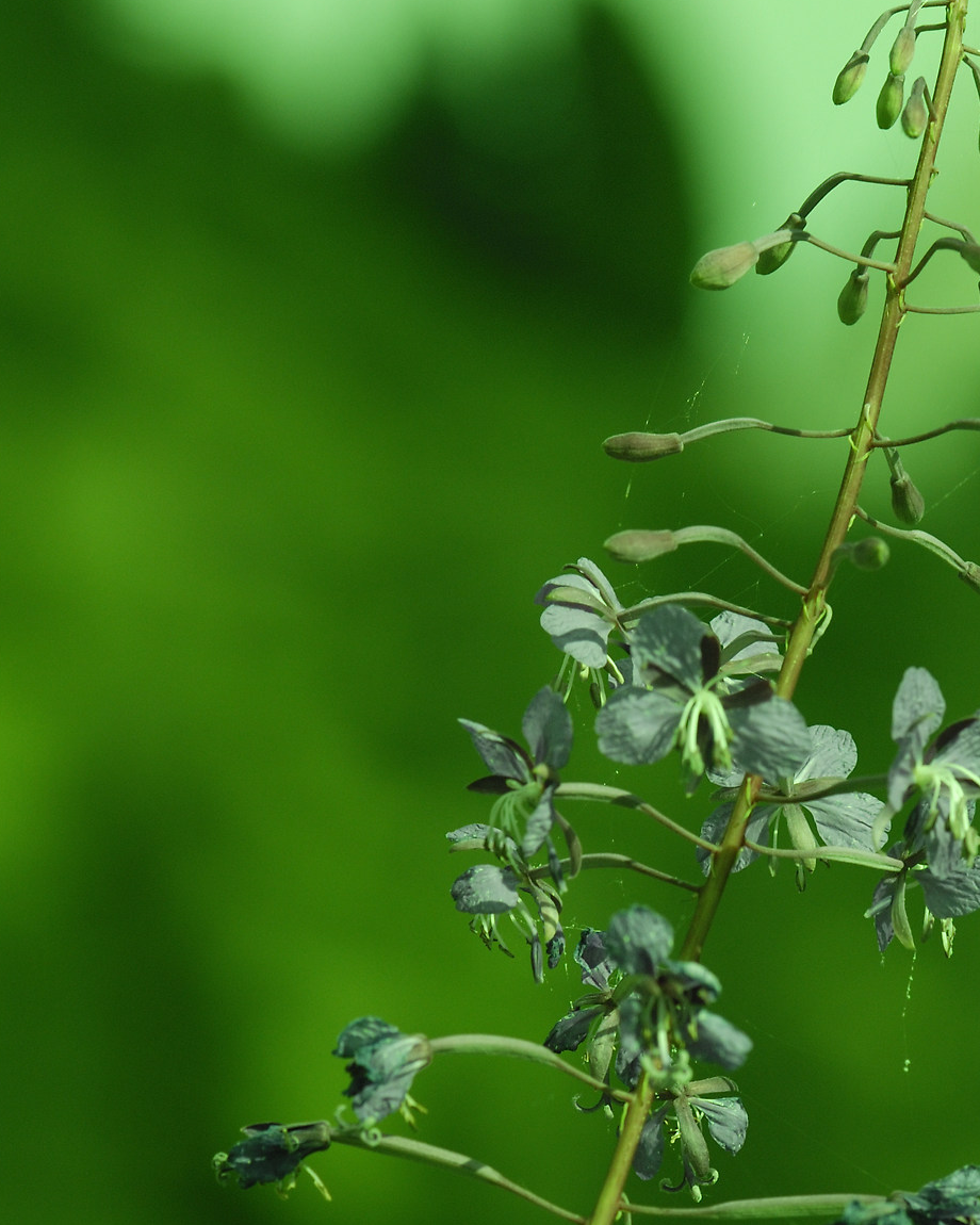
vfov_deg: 6.3
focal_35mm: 309
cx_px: 887
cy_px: 371
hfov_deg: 5.0
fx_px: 11202
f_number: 5.6
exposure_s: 1/250
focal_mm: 105
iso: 200
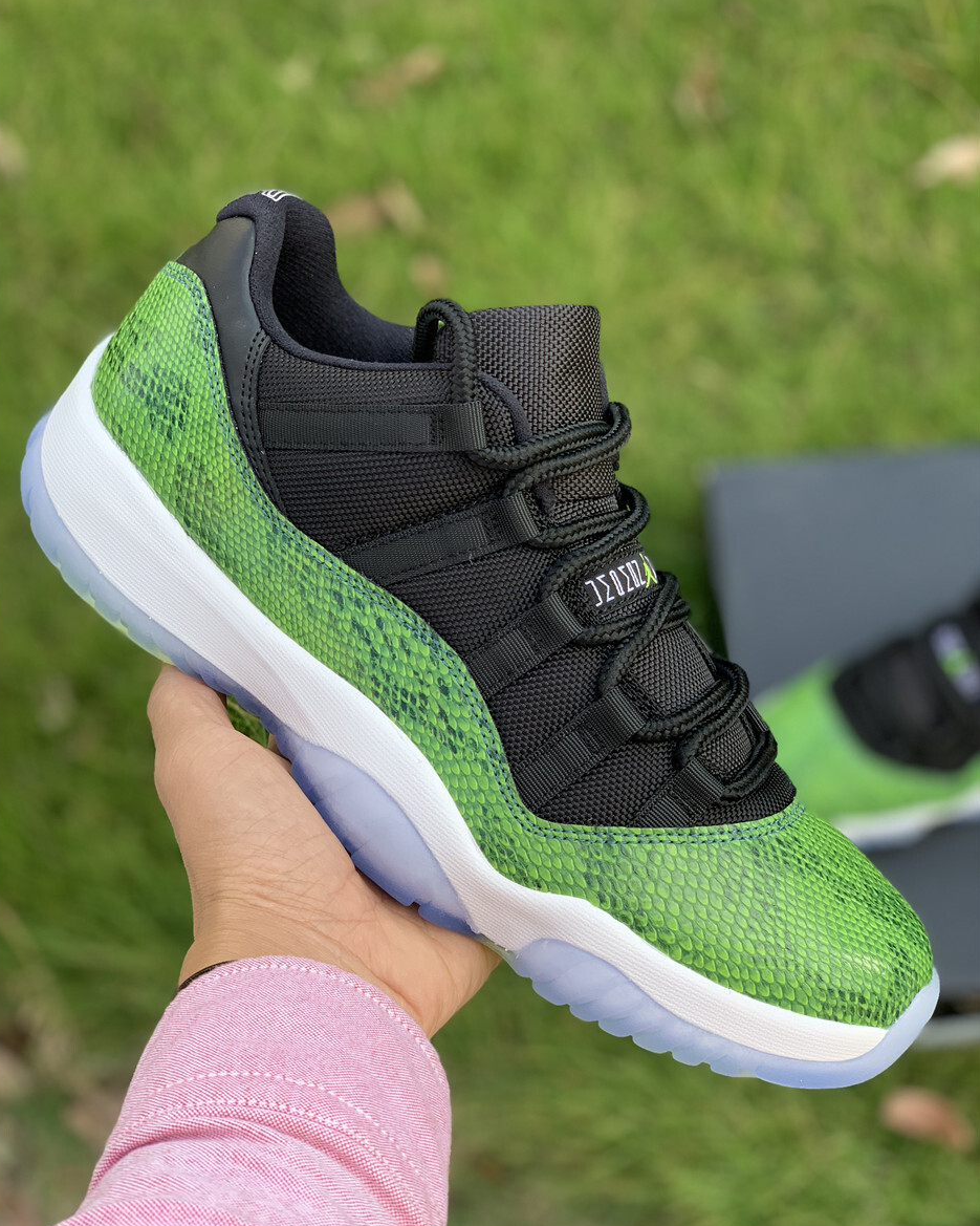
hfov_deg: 27.6
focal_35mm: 55
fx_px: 1994
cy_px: 626
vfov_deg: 34.2
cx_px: 484
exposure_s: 1/122
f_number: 2.4
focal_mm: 6
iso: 20
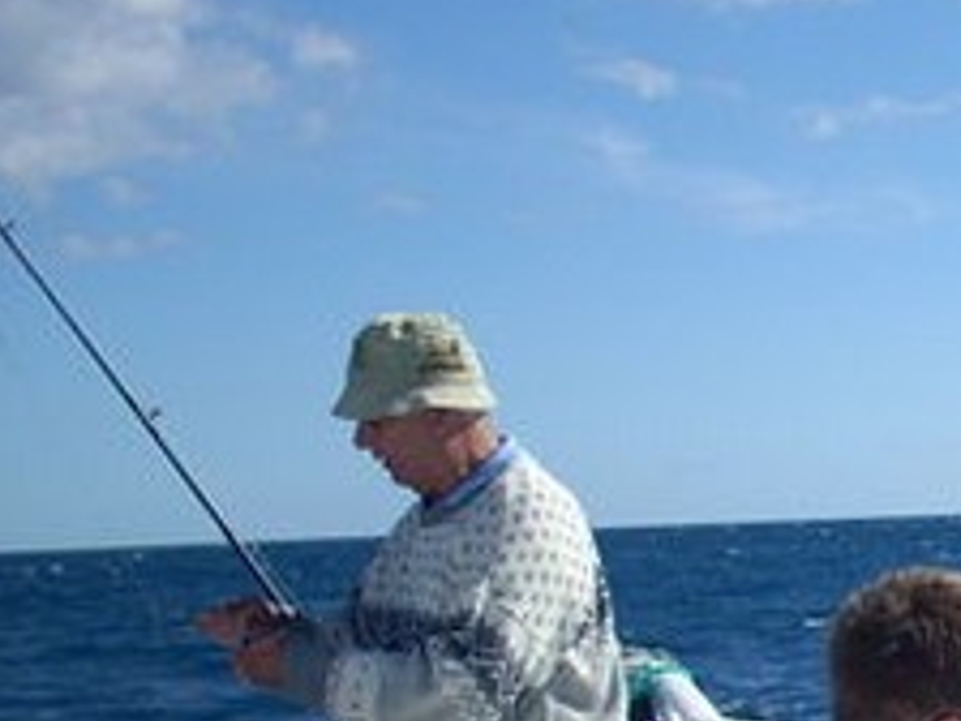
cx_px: 1313
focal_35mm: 104
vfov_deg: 14.0
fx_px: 2887
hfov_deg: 17.5
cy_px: 708
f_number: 5.6
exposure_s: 1/369
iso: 64
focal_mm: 6.2
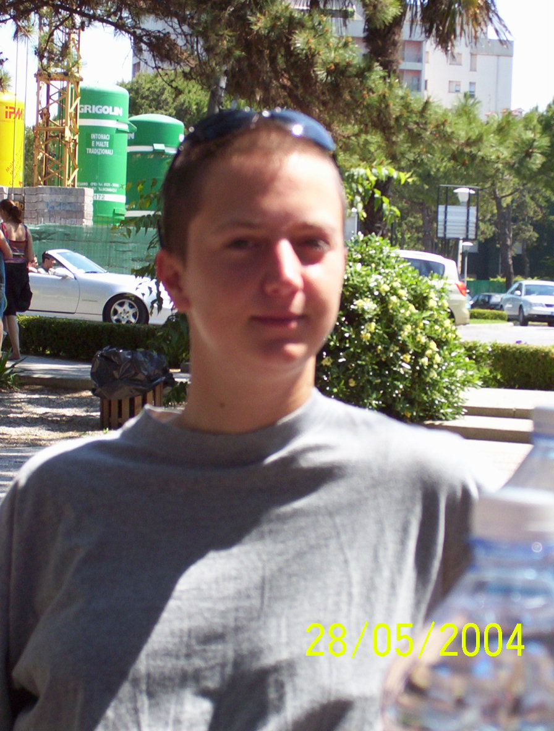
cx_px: 277
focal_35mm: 124
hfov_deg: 12.0
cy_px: 366
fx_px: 2631
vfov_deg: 15.8
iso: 100
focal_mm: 16.3
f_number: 4.62
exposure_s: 1/305
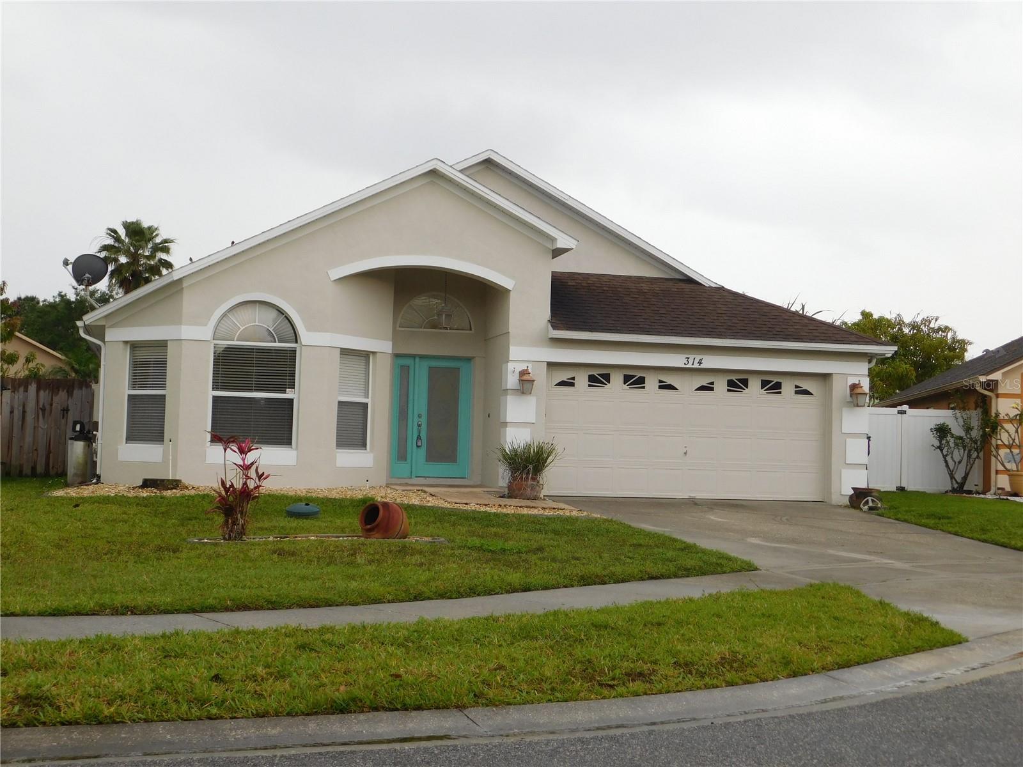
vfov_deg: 28.6
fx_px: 1507
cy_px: 384
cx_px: 512
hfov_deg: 37.5
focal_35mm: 51
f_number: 3.8
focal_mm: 9
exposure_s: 1/60
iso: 125
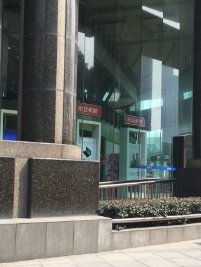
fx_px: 379
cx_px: 84
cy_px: 166
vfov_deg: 38.6
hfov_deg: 29.7
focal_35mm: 49
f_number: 2.2
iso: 25
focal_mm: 4.15
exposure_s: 1/466
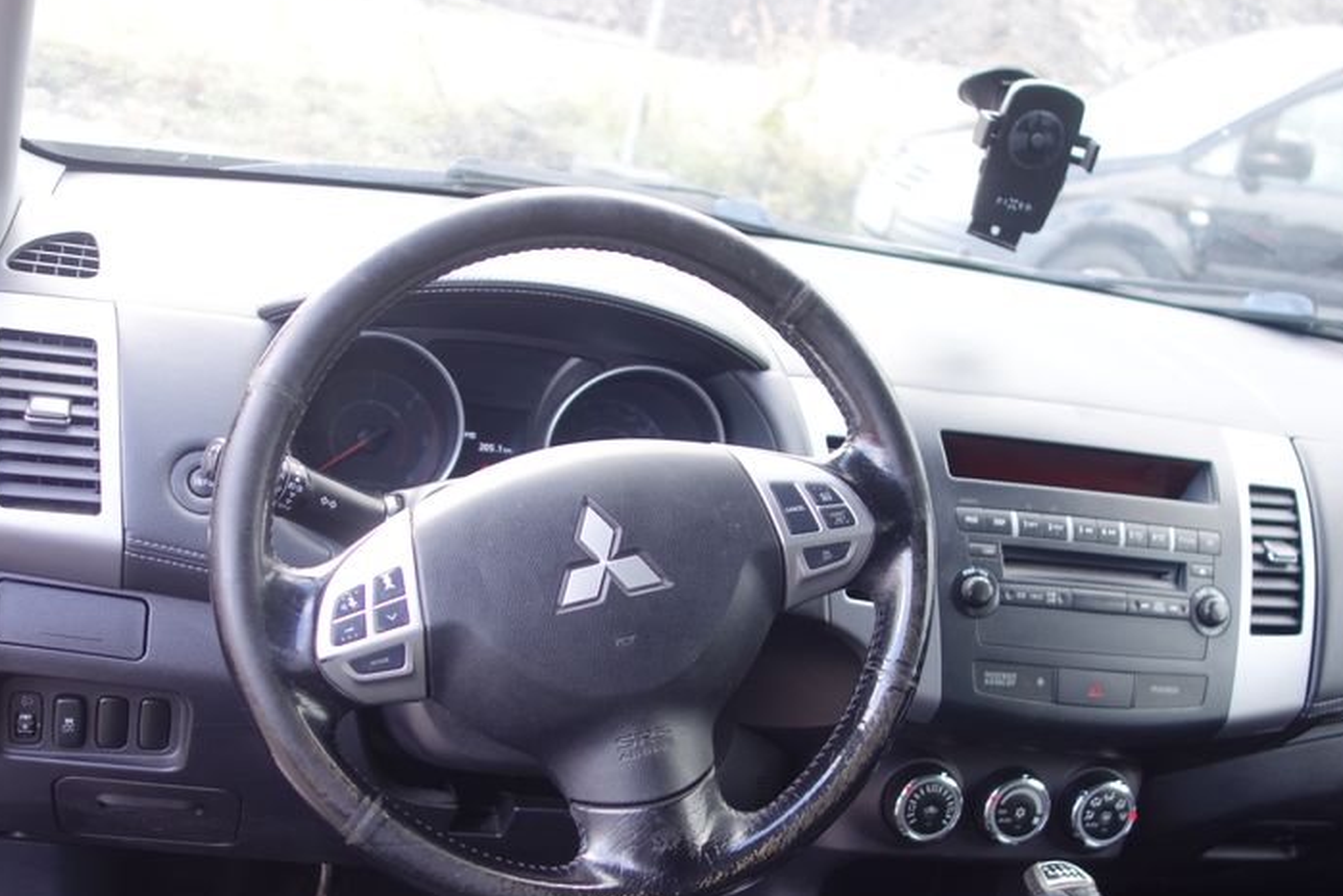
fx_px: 1529
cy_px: 626
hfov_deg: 47.4
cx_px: 665
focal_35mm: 41
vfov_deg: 32.2
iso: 125
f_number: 1.8
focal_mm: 10.4
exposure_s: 1/80
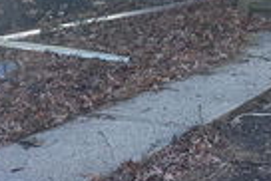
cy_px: -125
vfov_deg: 13.4
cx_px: 450
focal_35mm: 94
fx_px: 708
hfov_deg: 18.2
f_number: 1.78
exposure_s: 1/1183
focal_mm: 6.86
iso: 80
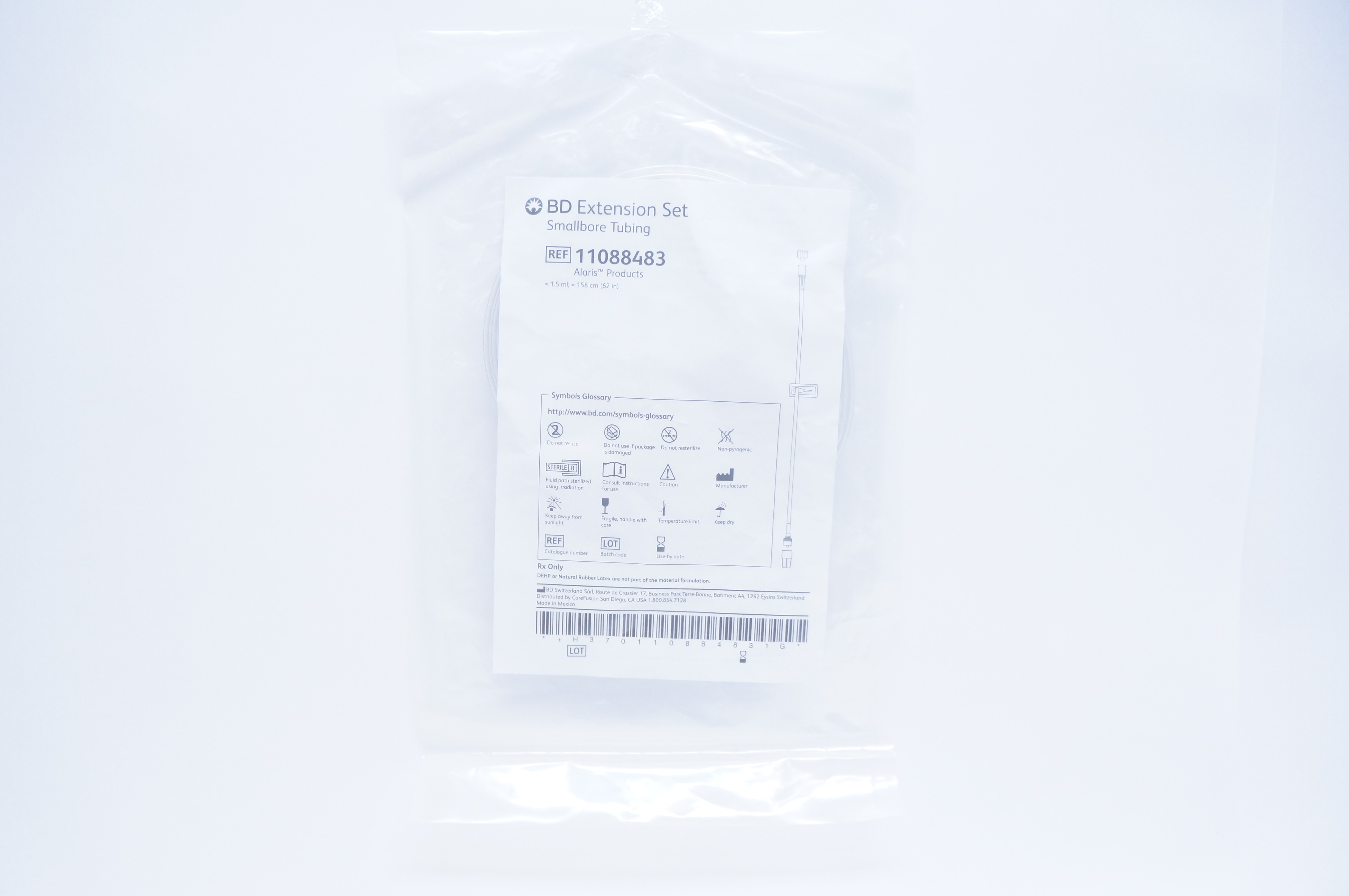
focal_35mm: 27
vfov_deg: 47.8
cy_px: 448
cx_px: 674
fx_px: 1011
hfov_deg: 67.4
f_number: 4
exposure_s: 1/160
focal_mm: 18
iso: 1600
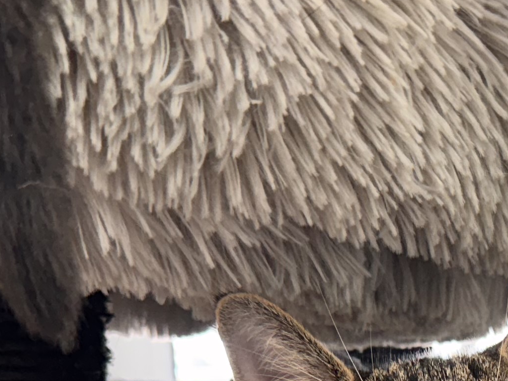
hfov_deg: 20.2
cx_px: 510
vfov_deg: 14.2
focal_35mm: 94
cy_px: 643
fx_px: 1380
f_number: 1.78
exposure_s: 1/120
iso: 200
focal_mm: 6.76
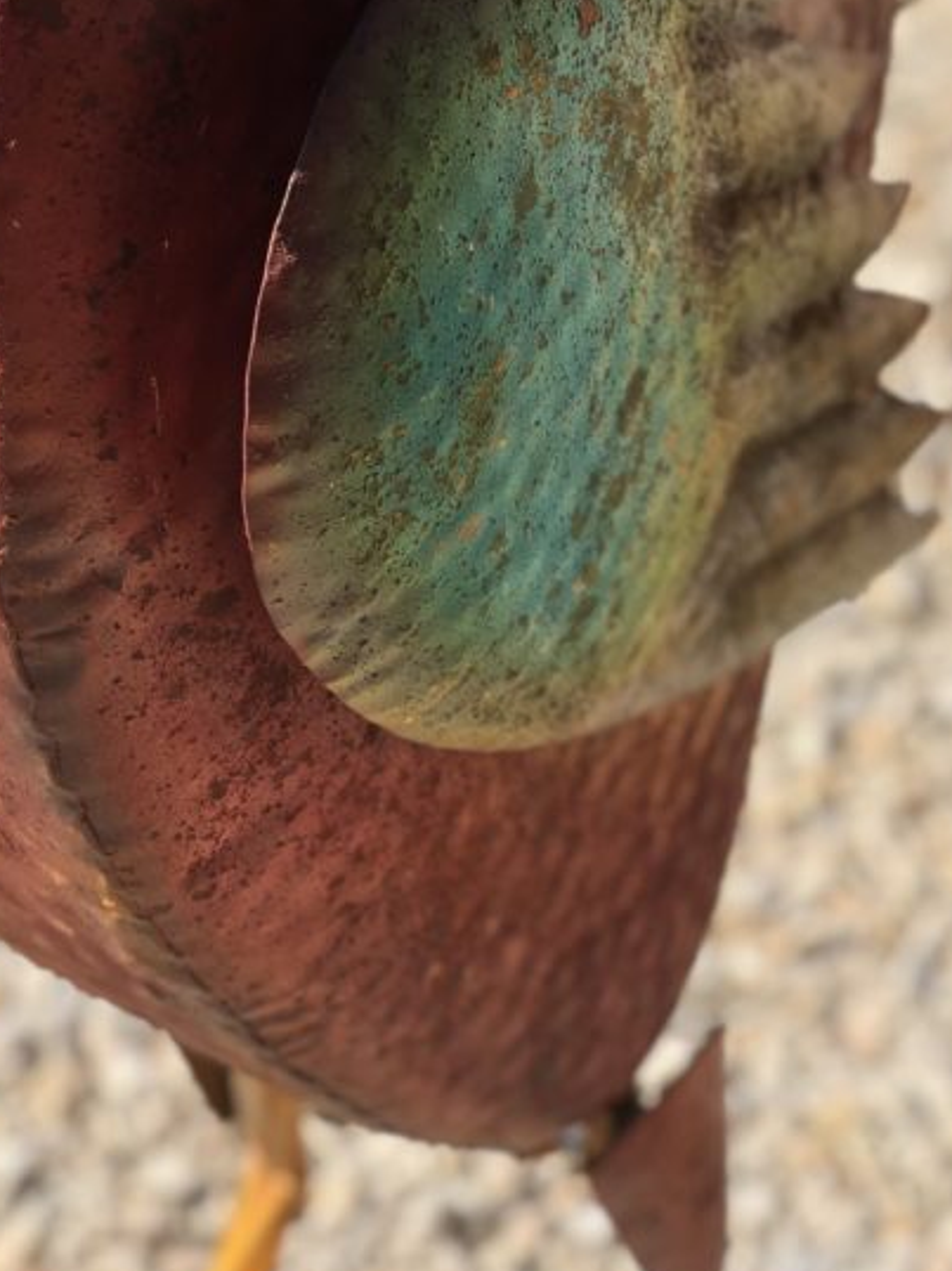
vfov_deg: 19.4
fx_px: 3633
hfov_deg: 14.9
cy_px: 97
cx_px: 345
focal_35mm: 99
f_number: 2.4
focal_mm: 6
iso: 16
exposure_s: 1/233
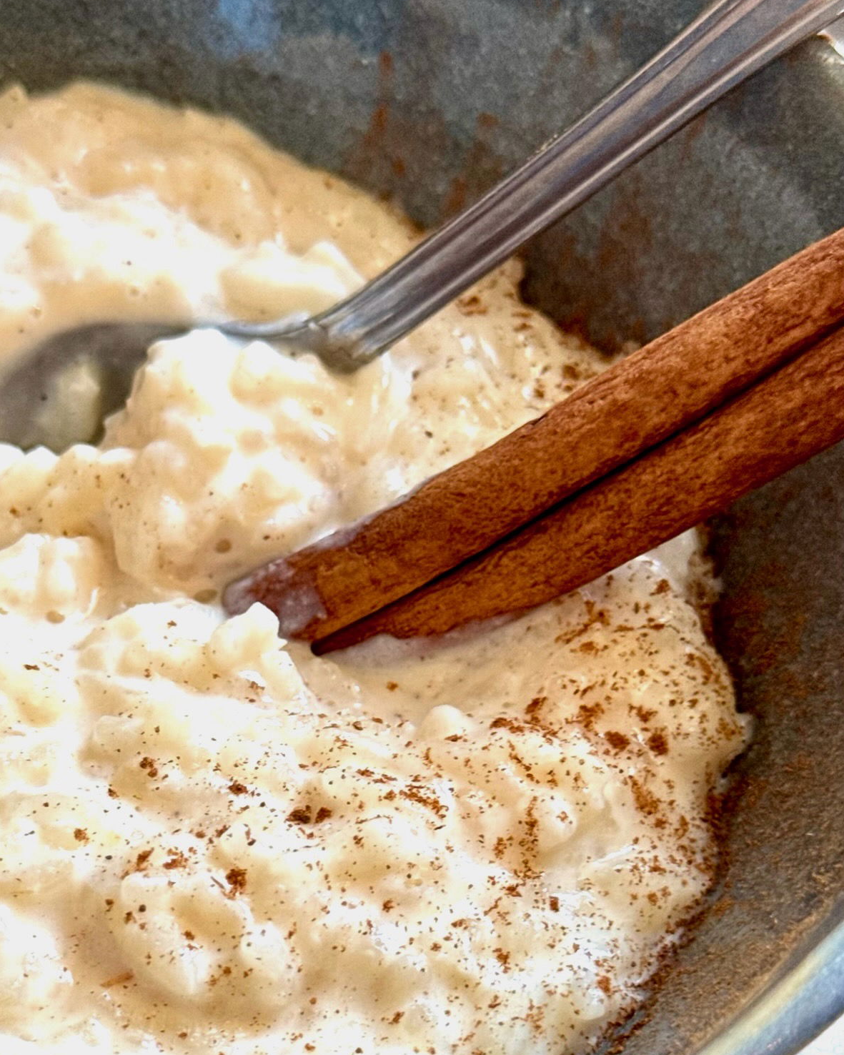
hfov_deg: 23.4
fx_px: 2029
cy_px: 727
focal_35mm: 65
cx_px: 296
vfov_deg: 28.9
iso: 80
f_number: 1.78
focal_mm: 6.76
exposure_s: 1/60
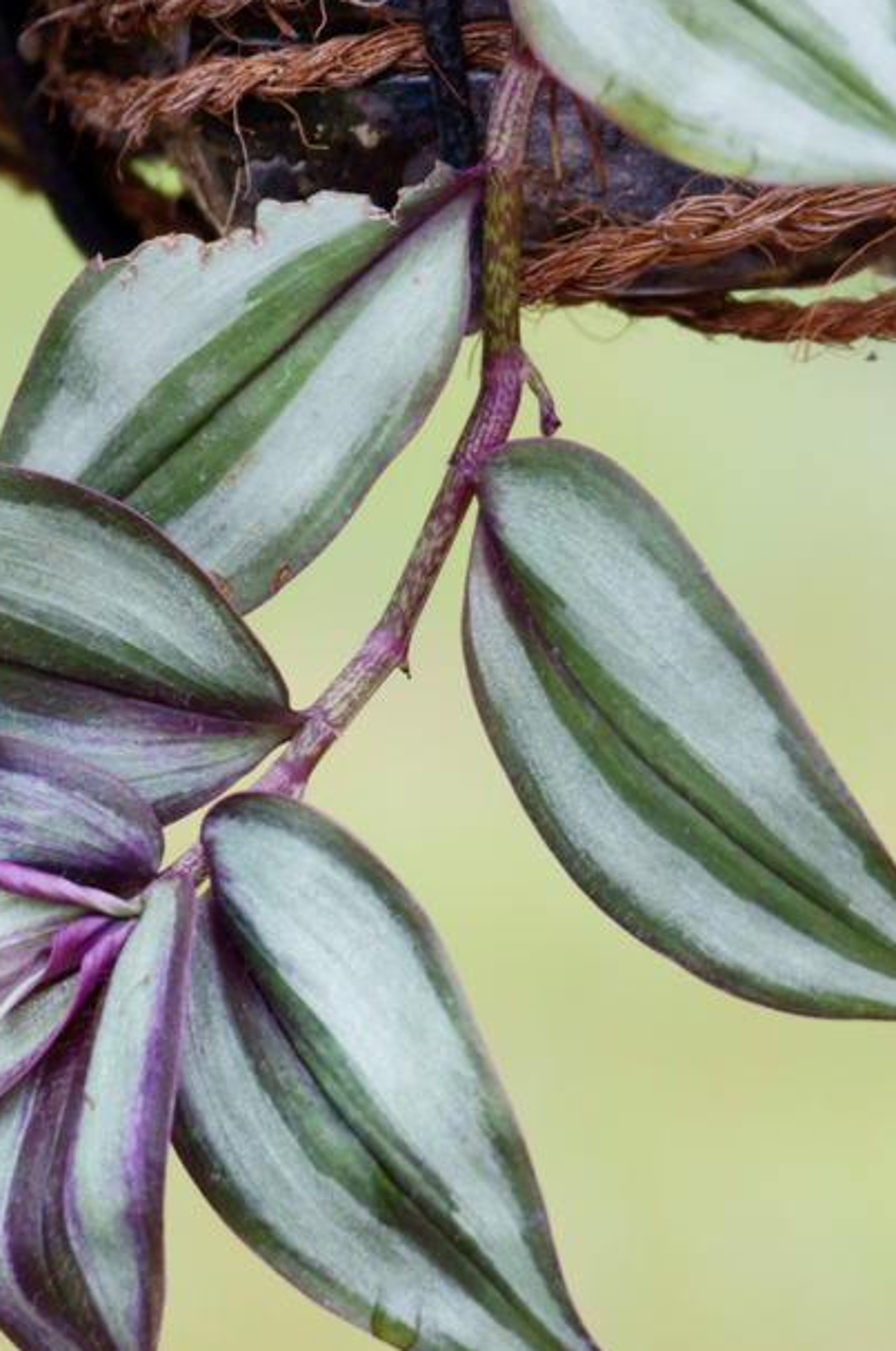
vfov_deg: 3.5
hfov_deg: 2.4
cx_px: 271
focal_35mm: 582
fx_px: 21789
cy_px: 701
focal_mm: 230
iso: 200
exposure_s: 1/60
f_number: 5.6
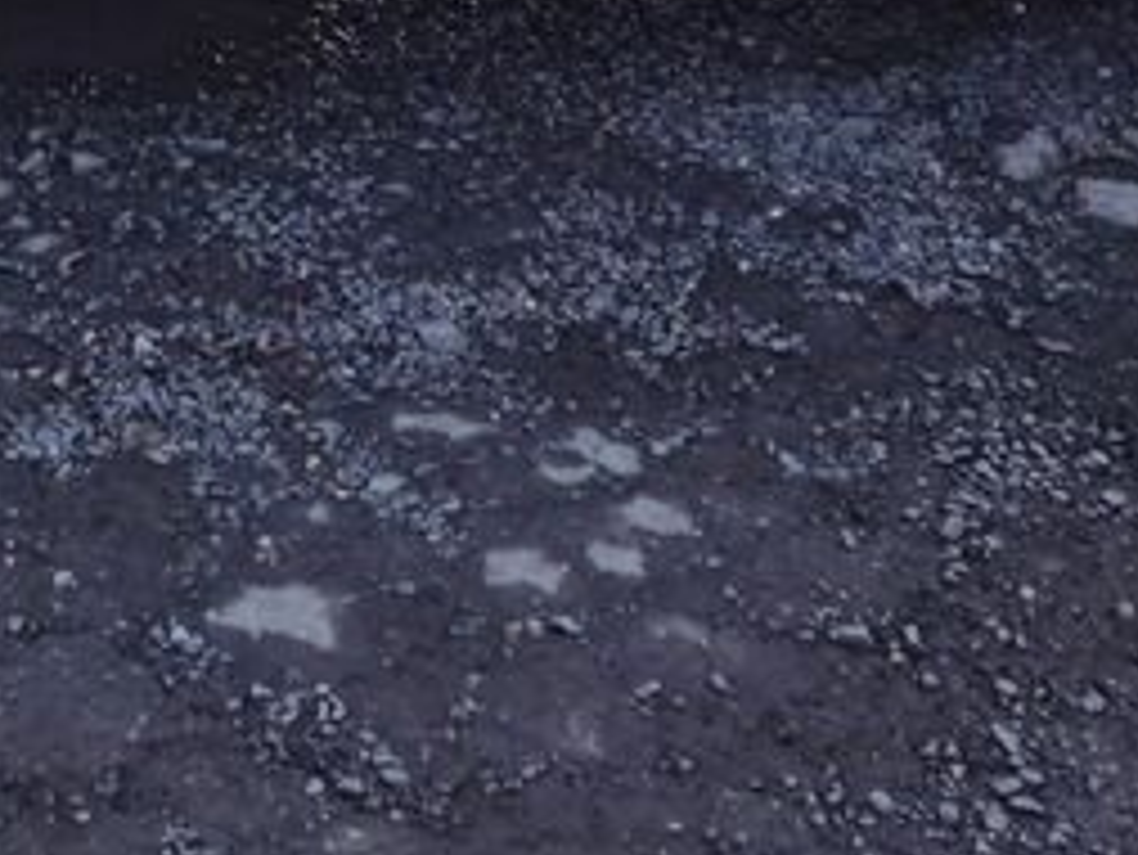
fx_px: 3059
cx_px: 378
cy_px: -580
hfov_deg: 21.0
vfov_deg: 14.4
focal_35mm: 93
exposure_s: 1/3776
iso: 25
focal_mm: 5.4
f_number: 1.8
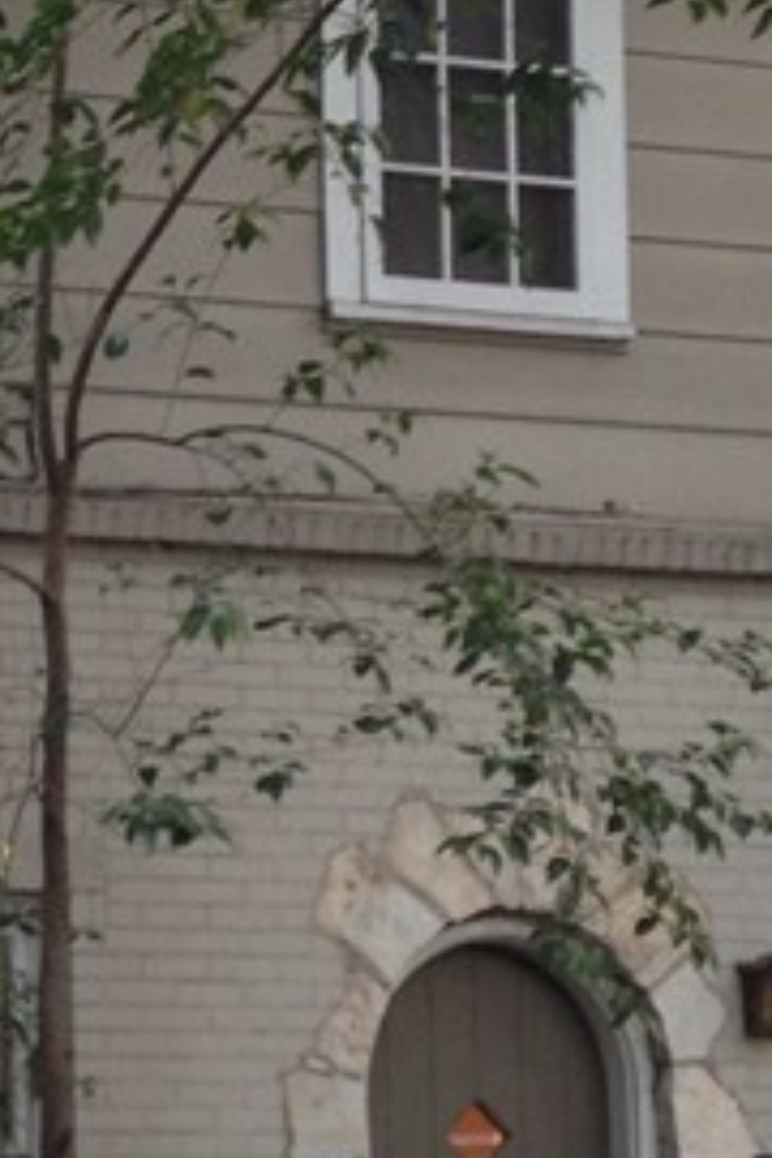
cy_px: 733
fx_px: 4181
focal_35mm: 130
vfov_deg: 15.7
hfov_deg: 10.3
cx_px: -249
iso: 80
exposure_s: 1/20
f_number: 2.4
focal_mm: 4.12
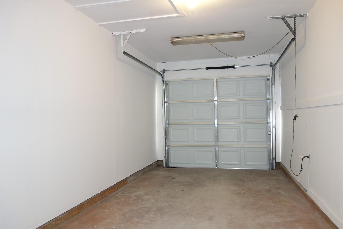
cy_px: 114
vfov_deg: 46.4
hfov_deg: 65.5
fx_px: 267
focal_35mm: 28
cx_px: 172
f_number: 1.8
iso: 160
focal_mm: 10.4
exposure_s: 1/30
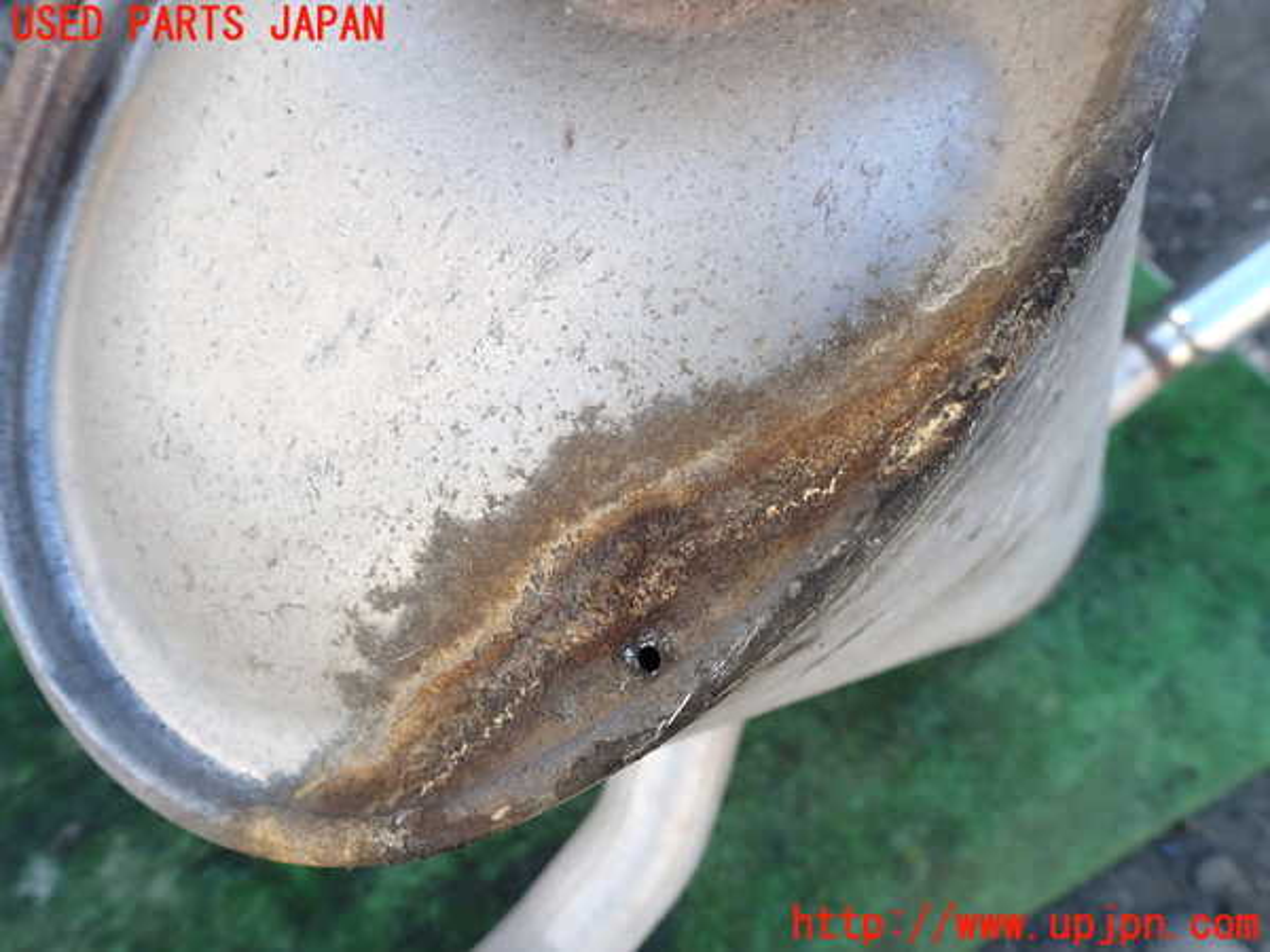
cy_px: 476
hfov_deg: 69.4
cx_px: 635
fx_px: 917
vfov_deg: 54.9
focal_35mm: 25
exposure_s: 1/100
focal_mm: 4.5
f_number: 2.8
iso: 100
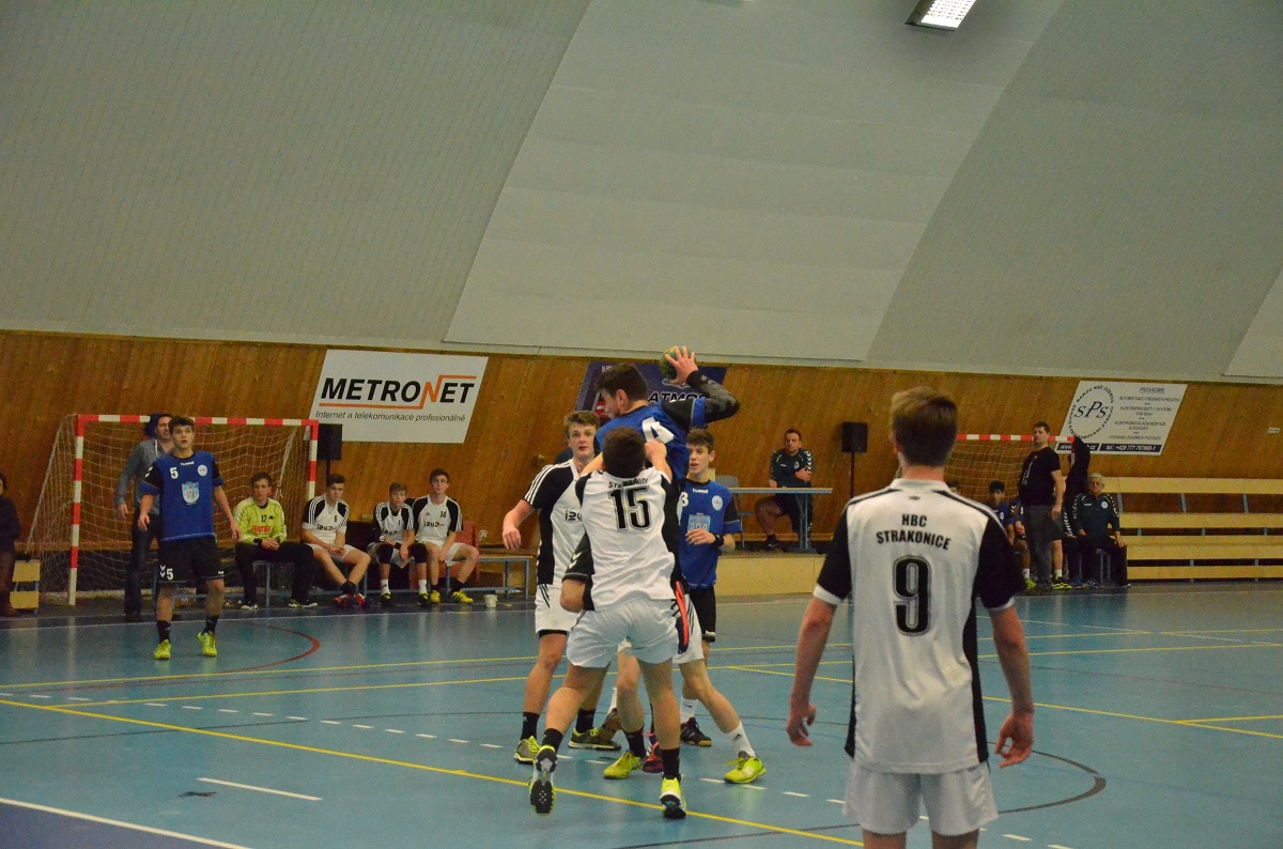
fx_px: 2773
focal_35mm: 78
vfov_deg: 17.4
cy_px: 424
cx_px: 642
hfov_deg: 26.0
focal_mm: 52
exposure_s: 1/800
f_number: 5
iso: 6400
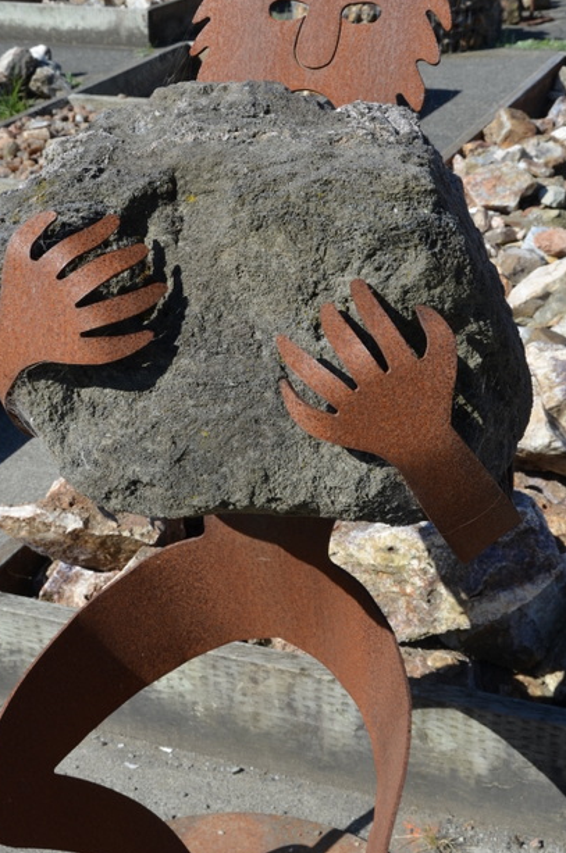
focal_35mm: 65
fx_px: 1539
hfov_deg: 20.8
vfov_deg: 31.0
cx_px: 251
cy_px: 371
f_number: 8
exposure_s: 1/320
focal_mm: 26
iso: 100
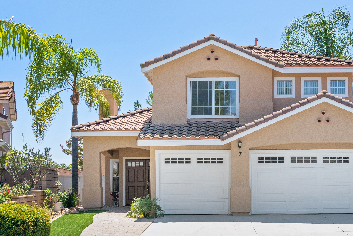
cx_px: 231
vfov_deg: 25.9
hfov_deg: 37.8
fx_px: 510
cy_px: 142
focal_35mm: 52
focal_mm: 35
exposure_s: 1/1000
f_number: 7.1
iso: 250
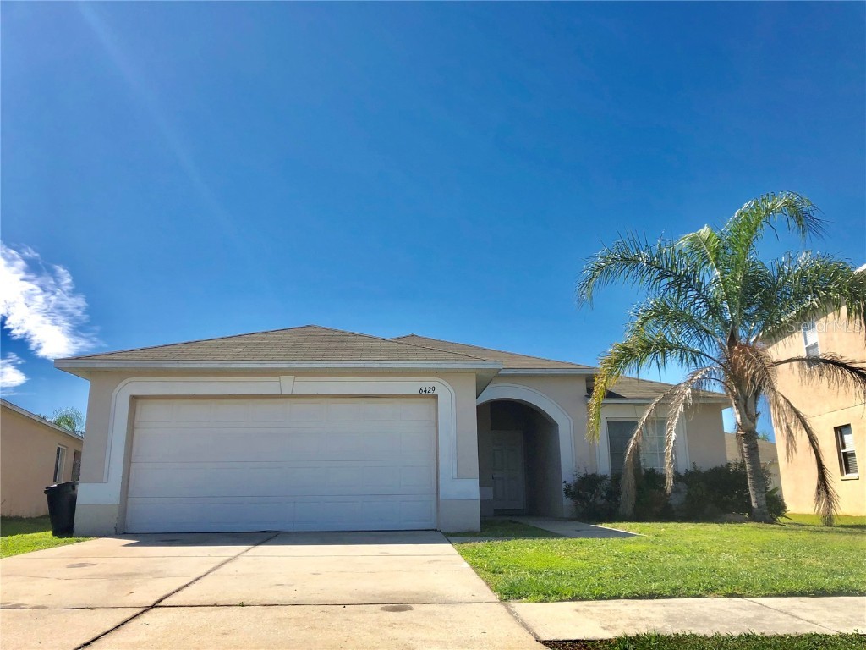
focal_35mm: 28
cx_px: 433
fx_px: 700
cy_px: 325
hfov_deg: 63.4
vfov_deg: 49.7
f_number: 1.8
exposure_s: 1/2667
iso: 25
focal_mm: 4
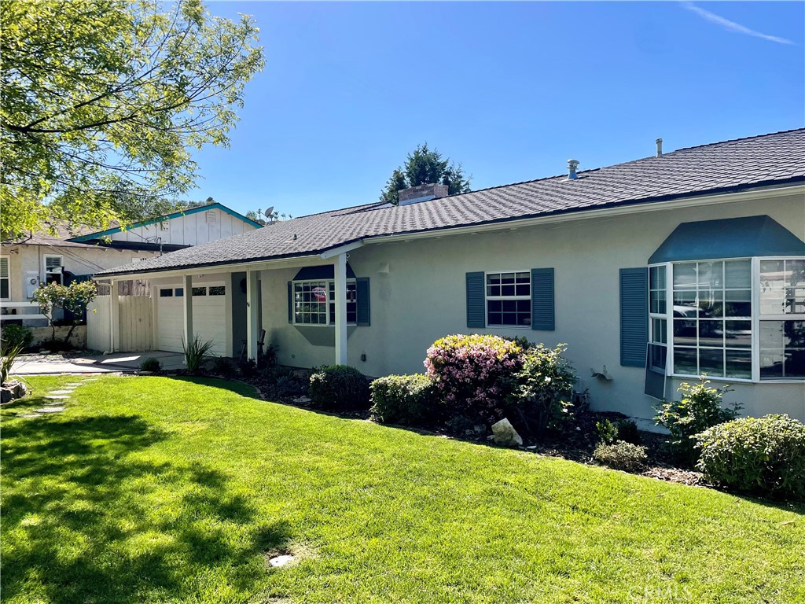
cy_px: 302
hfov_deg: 67.3
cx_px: 402
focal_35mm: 26
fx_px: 605
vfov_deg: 53.1
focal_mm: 4.2
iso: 32
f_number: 1.6
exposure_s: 1/3300
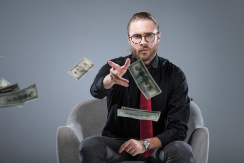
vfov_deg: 13.0
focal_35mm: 105
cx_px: 122
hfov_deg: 19.5
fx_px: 712
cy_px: 82
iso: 100
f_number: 11
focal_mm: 105
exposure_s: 1/200
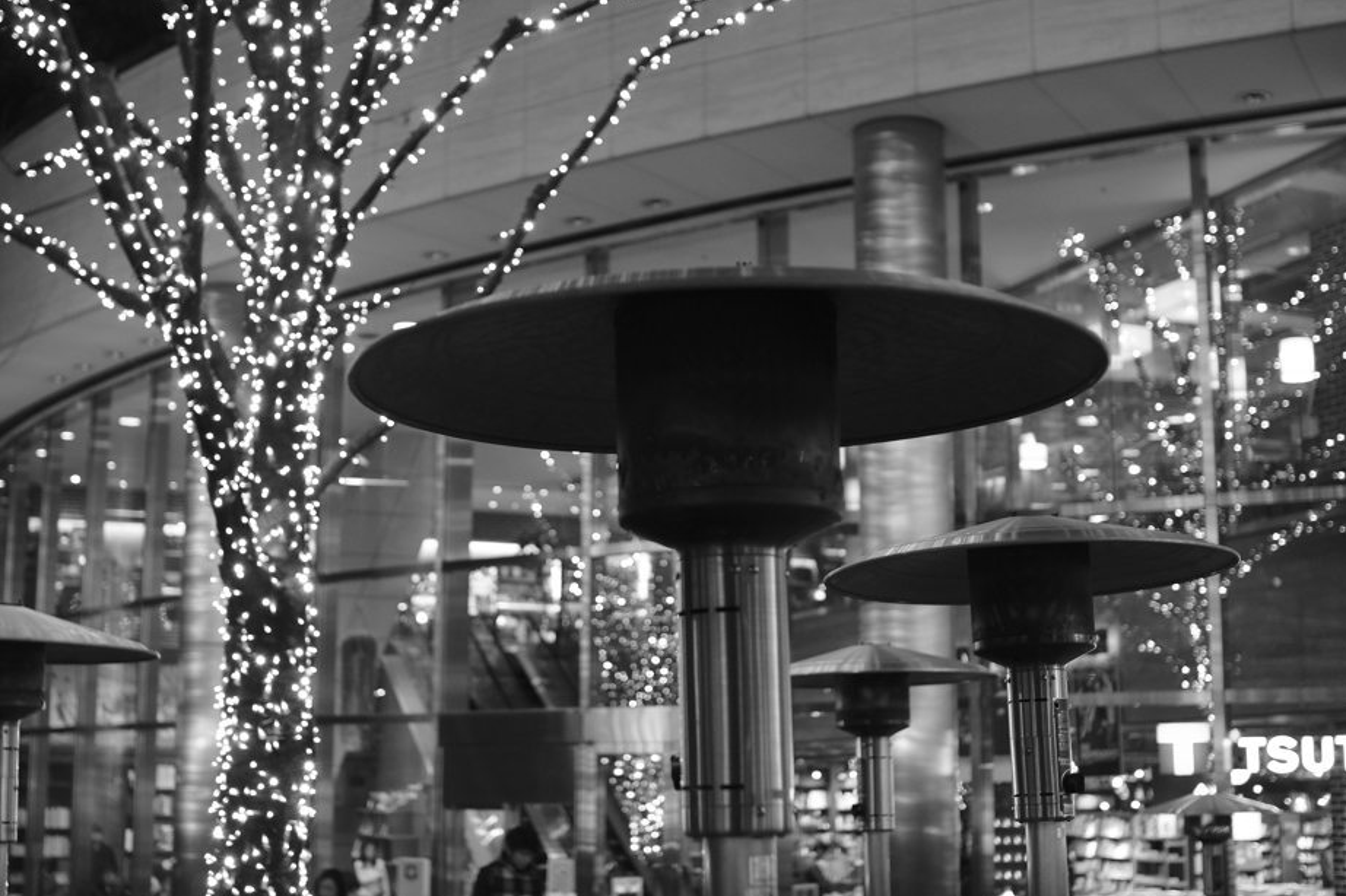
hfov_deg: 39.6
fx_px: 1869
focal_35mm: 50
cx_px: 631
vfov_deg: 27.0
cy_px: 470
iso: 640
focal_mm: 30
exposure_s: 1/20
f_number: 2
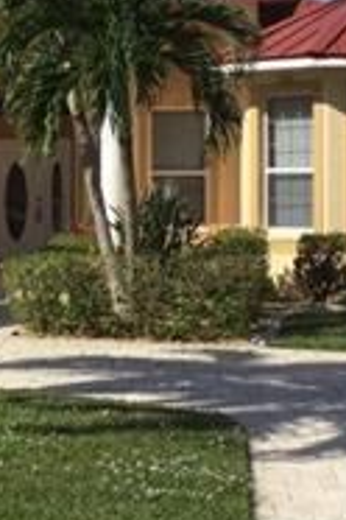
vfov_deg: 18.4
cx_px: -64
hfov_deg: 12.1
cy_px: 157
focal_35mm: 111
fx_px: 1600
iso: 25
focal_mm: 3.3
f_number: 2.4
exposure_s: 1/2203
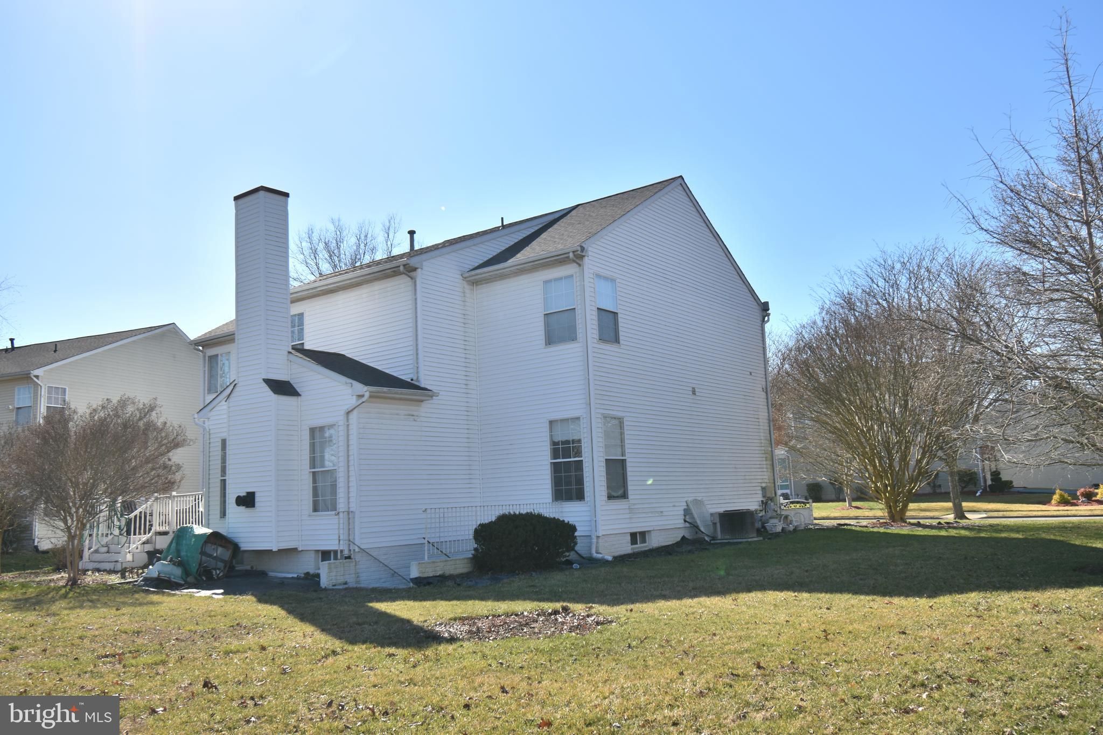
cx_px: 552
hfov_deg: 61.9
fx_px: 919
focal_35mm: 30
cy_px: 368
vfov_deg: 43.6
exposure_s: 1/320
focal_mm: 20
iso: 100
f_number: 9
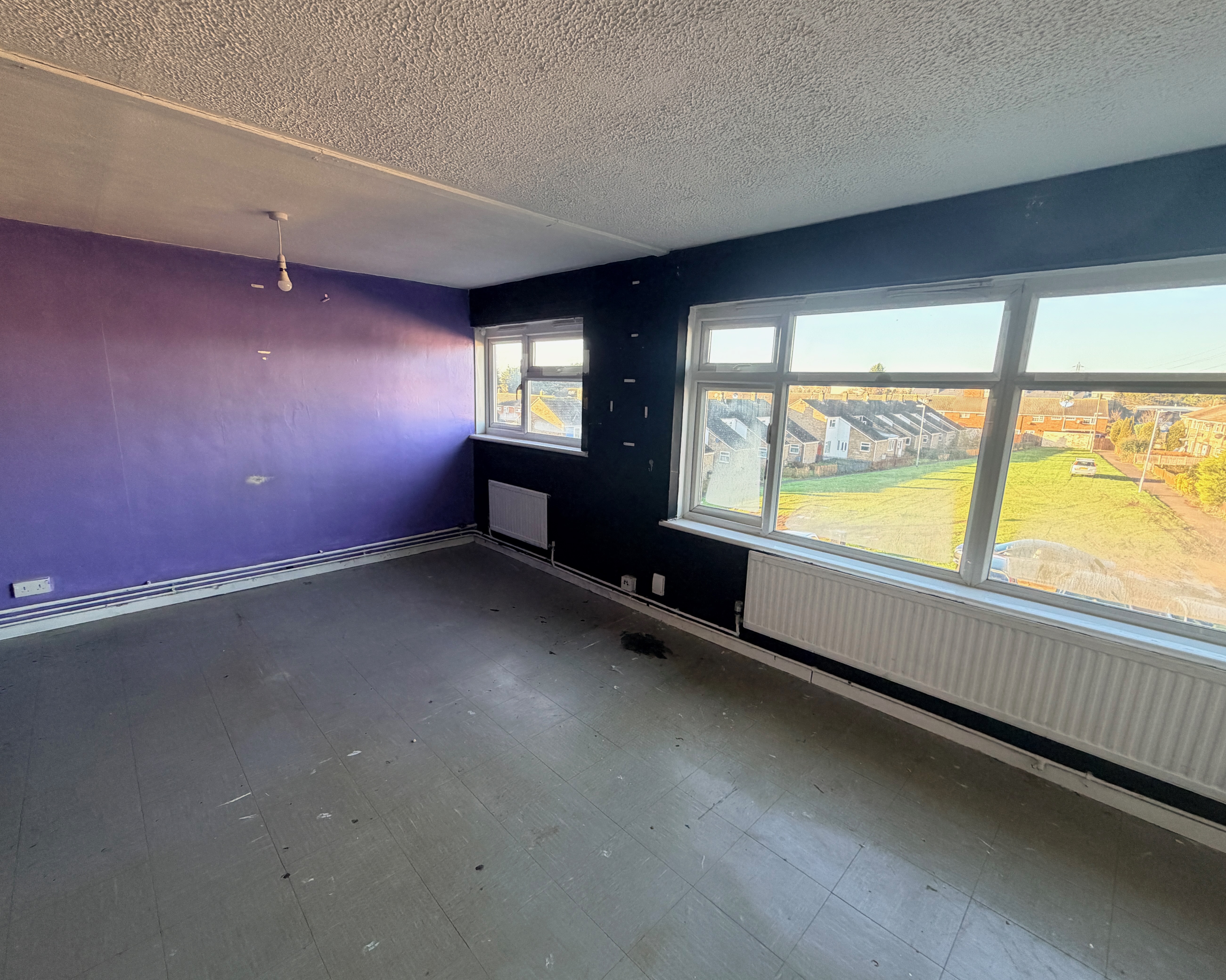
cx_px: 601
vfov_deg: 84.0
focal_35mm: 15
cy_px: 493
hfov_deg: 96.8
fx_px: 544
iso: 200
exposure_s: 1/121
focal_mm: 2.22
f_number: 2.2
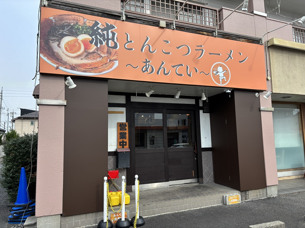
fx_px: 229
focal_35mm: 26
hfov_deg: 67.3
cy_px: 114
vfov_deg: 53.1
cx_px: 152
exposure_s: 1/1178
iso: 50
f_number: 1.6
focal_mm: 5.96
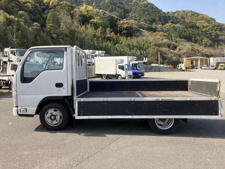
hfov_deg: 63.4
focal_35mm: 28
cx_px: 112
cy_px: 84
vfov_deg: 49.7
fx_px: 182
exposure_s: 1/796
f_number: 1.8
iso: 32
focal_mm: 3.99
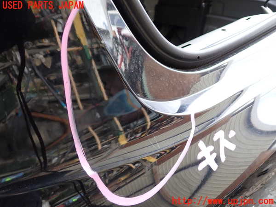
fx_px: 239
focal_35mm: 30
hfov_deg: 60.0
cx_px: 138
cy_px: 104
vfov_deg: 46.8
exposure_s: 1/60
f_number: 2.3
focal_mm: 5.4
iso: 200
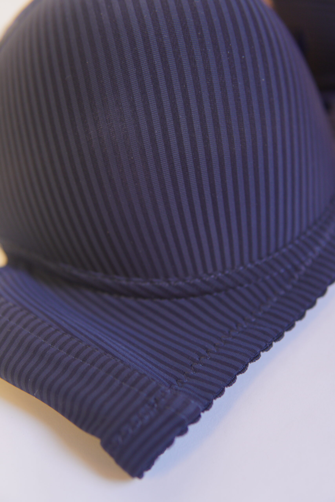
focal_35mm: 45
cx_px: 168
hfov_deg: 29.9
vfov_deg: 43.6
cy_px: 251
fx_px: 628
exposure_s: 1/160
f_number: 2.2
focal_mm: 30
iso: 250
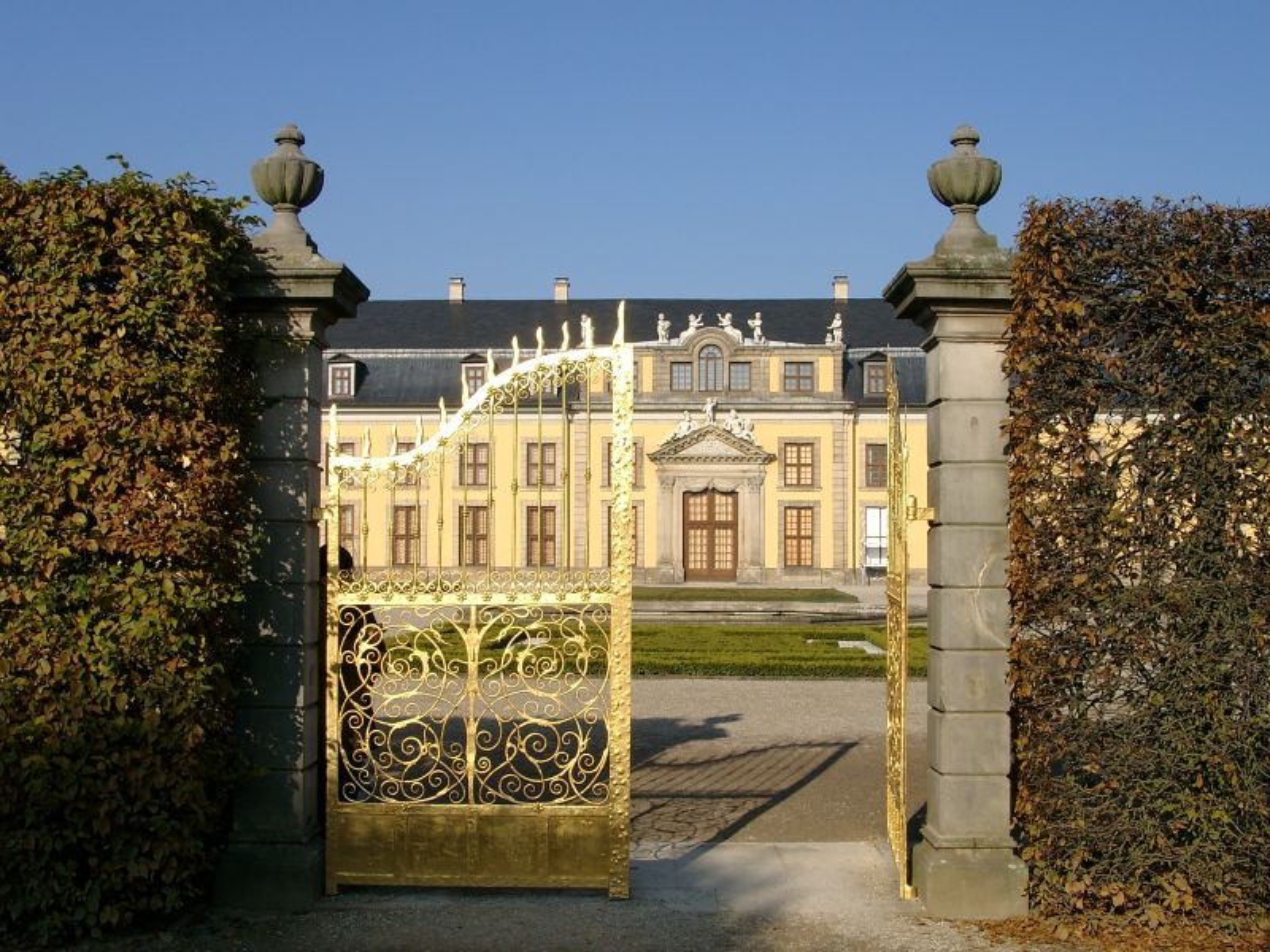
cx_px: 635
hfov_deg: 46.8
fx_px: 1468
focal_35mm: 40
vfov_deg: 36.0
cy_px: 476
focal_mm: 8.4
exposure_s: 1/946
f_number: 4
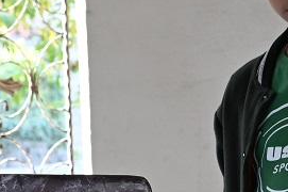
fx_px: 2038
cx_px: 422
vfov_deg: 5.4
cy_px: 181
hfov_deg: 7.9
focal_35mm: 255
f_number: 6.3
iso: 1250
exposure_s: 1/100
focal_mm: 46
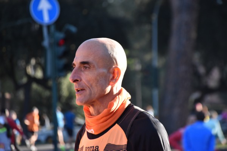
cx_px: 114
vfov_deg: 6.5
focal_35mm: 210
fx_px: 1324
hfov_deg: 9.8
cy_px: 76
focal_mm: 140
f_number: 5.6
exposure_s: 1/800
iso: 1250
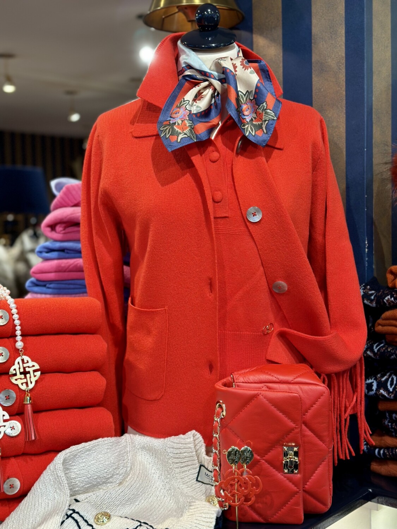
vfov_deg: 39.7
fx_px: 734
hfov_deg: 30.3
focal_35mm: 48
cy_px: 264
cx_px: 198
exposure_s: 1/100
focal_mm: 6.86
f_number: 1.78
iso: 125
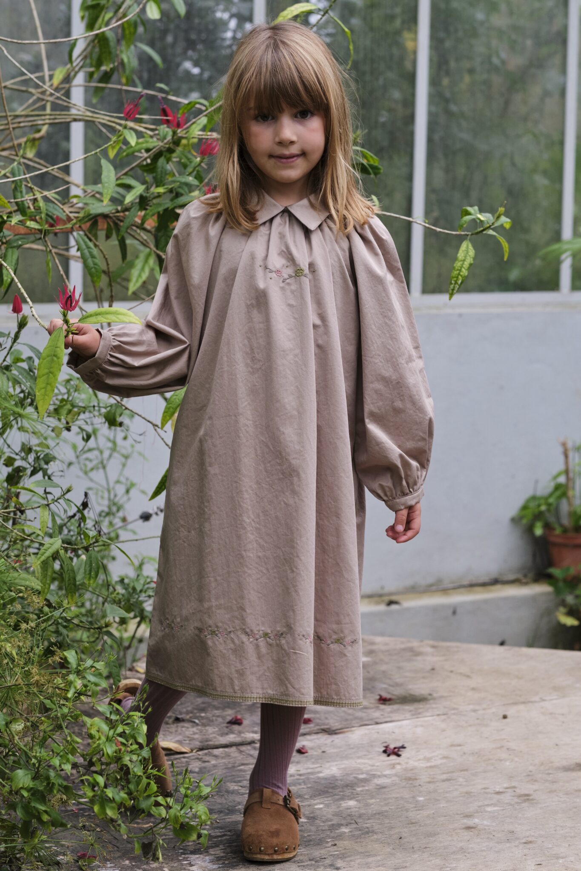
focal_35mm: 84
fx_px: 2034
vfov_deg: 24.2
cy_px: 436
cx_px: 290
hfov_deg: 16.3
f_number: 4
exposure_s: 1/250
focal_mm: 56
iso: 1000
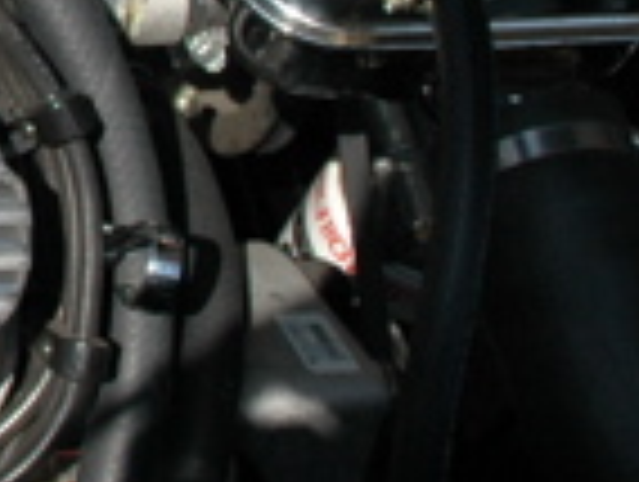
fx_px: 2700
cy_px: -151
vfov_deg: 10.0
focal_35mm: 146
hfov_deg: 12.4
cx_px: -508
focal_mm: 18
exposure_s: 1/320
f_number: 9
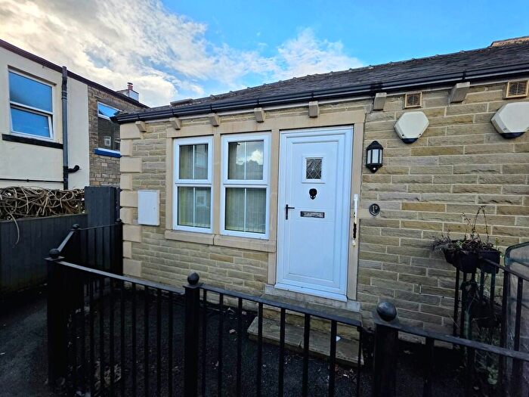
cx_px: 264
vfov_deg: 89.9
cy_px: 198
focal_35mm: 13
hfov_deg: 106.2
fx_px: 199
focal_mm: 2.2
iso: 40
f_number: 1.9
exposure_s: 1/909
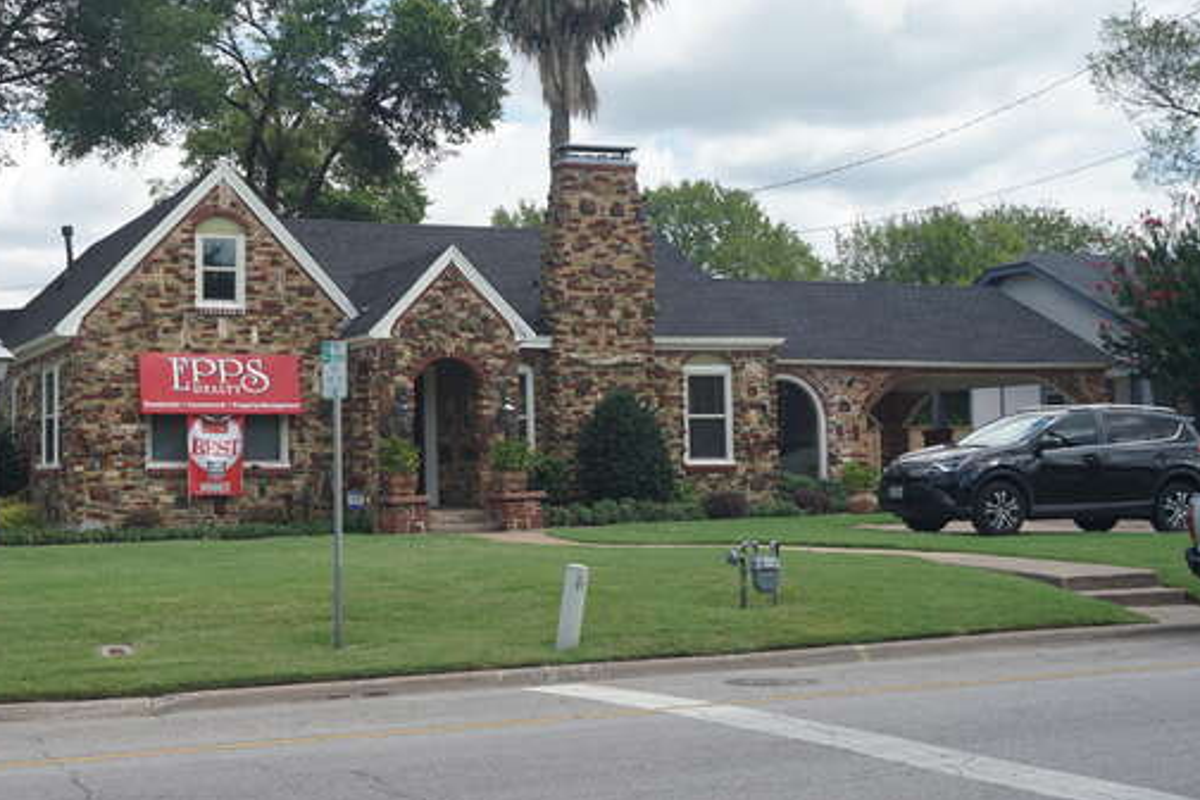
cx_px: 388
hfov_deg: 36.0
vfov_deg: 24.7
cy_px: 344
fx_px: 1826
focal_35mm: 55
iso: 100
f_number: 9
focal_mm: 23
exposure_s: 1/160
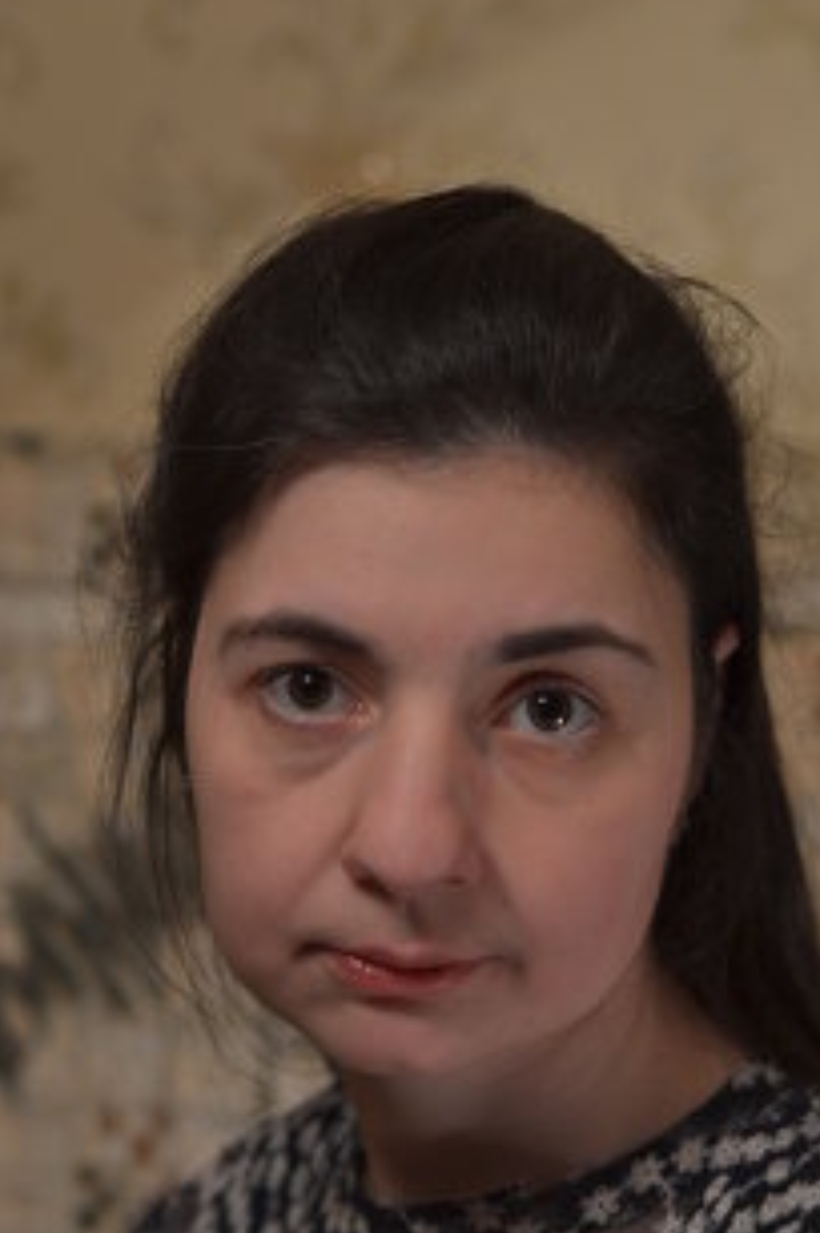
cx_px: 444
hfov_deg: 14.4
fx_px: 3253
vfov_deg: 21.5
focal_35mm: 95
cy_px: 741
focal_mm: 50
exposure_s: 1/15
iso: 400
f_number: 2
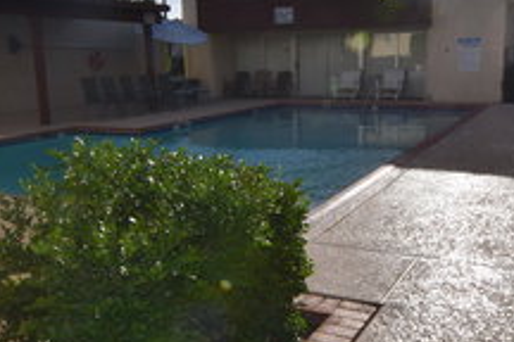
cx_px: 302
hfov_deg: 48.2
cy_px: 147
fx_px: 571
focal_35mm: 40
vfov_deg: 33.4
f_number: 14
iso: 100
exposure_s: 1/200
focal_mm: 12
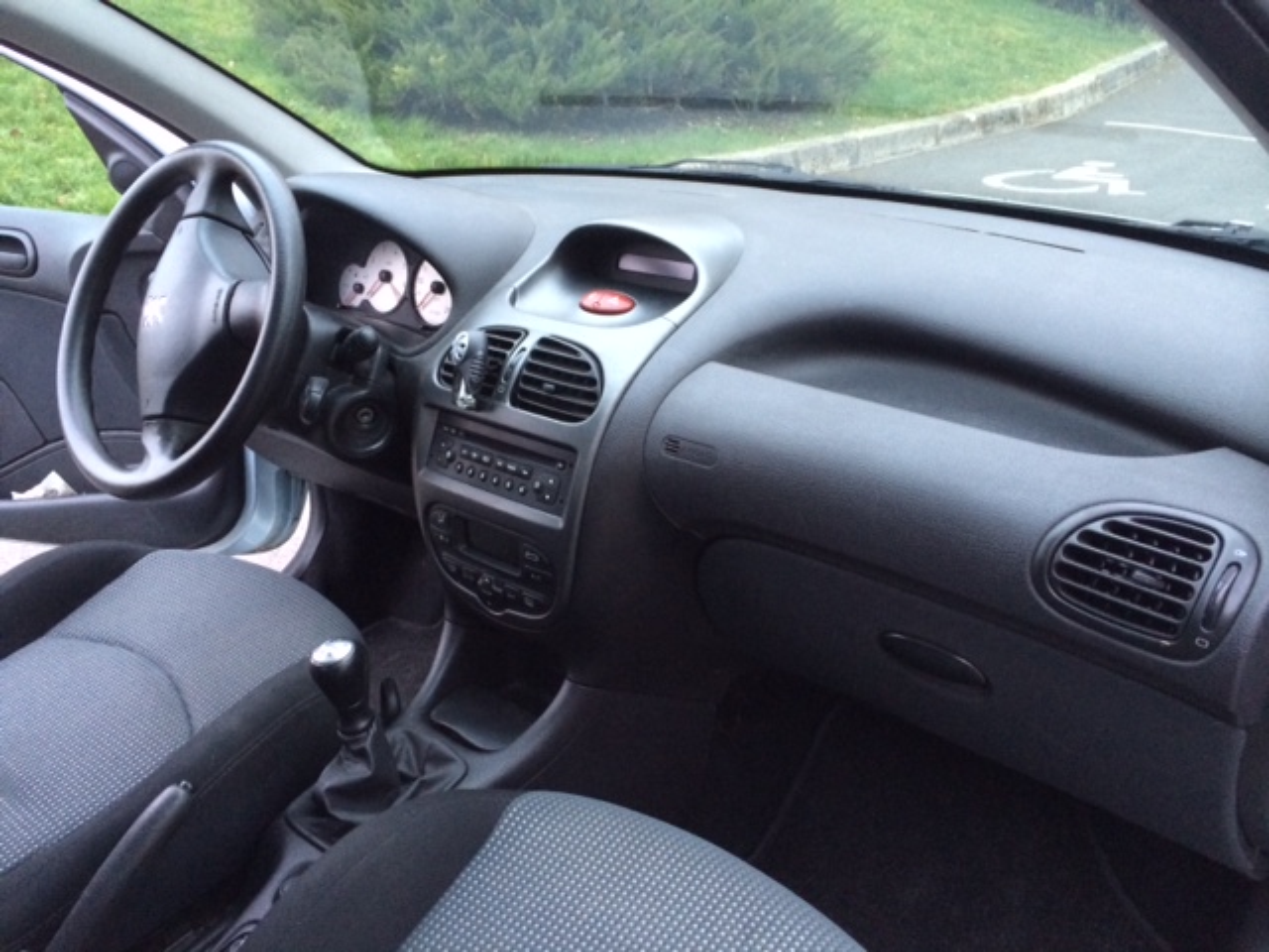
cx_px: 634
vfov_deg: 46.8
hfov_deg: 60.0
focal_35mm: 30
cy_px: 476
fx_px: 1100
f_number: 2.2
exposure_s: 1/30
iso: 250
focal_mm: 4.12
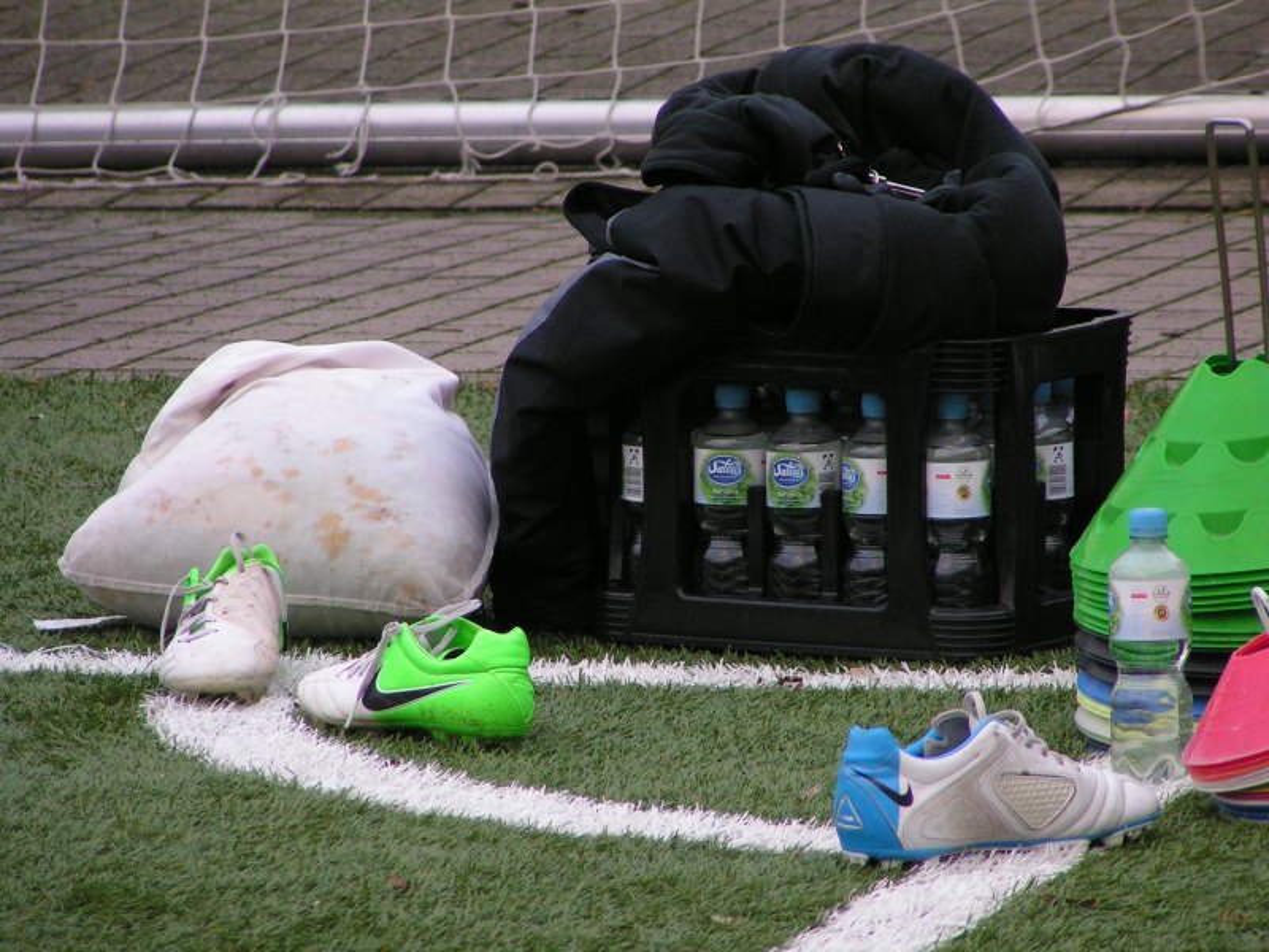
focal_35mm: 380
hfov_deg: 5.2
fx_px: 13931
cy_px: 476
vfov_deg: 3.9
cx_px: 634
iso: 200
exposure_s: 1/250
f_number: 3.5
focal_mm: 58
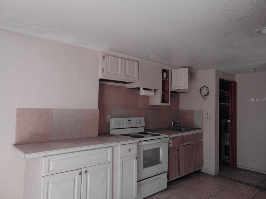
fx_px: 192
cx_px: 133
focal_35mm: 25
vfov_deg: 54.9
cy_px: 100
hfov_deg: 69.4
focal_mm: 4.5
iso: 80
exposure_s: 1/60
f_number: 3
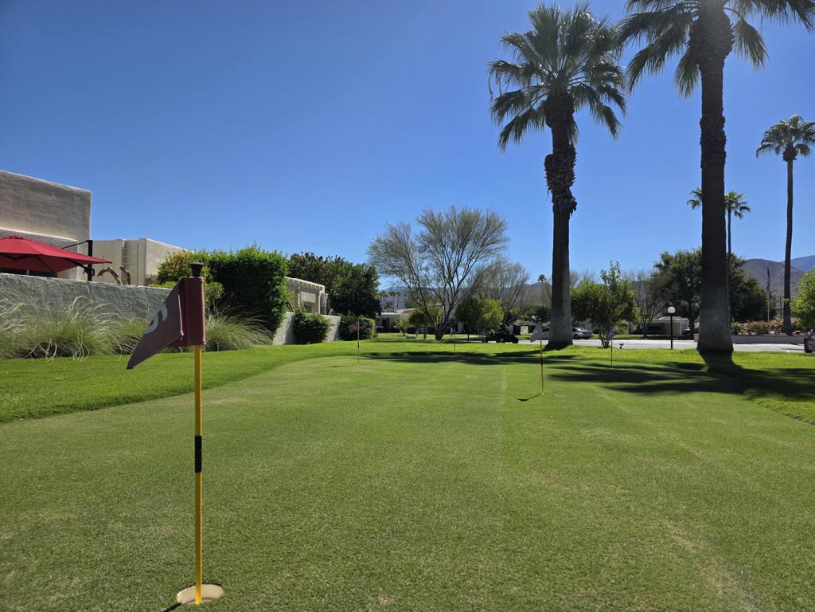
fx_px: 542
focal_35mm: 23
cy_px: 306
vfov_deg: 58.9
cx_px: 408
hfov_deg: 73.9
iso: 64
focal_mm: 6.3
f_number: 1.7
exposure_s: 1/7944
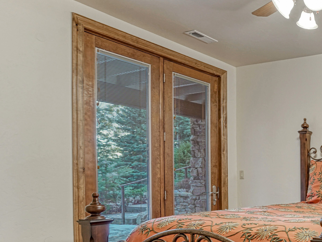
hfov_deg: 41.1
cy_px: 181
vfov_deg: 40.6
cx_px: 367
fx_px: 316
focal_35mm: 34
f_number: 8
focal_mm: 14
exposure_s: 1/1.25
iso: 800
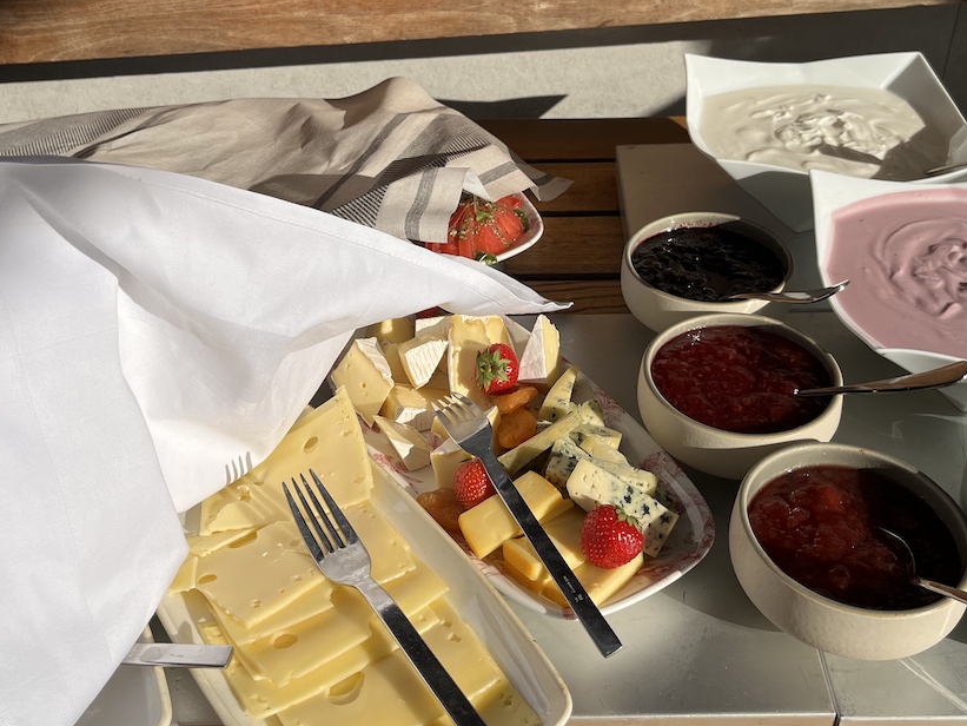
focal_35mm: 38
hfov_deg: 48.9
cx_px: 528
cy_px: 277
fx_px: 1062
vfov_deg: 37.5
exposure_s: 1/5848
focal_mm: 5.1
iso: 50
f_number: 1.6
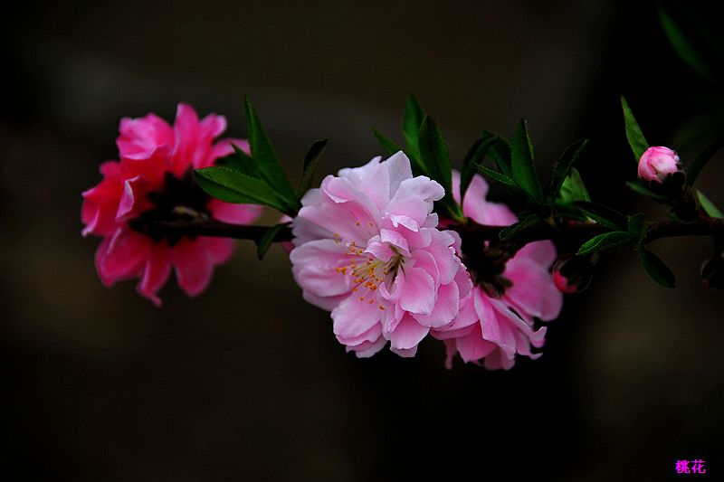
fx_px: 6032
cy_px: 241
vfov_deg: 4.6
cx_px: 362
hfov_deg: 6.9
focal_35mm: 300
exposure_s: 1/640
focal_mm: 300
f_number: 5.6
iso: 800
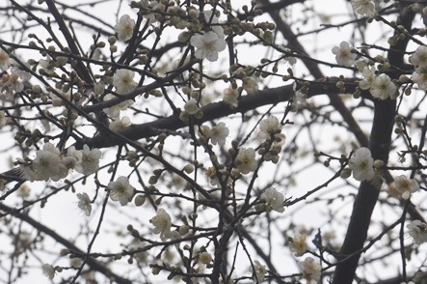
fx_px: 3790
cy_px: 135
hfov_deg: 6.4
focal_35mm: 320
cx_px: 377
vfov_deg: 4.3
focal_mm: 112
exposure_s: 1/640
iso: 200
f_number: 13
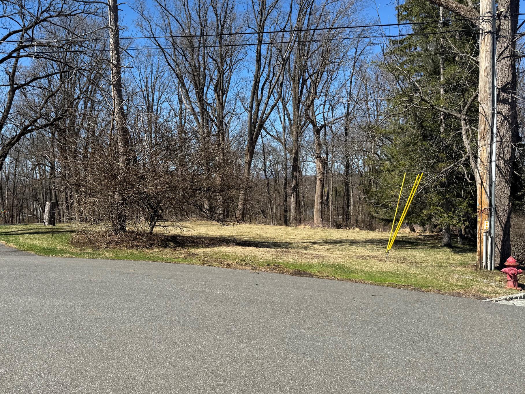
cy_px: 187
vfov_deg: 51.3
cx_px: 250
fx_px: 409
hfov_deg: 65.3
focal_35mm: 27
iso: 80
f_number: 1.78
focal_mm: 6.76
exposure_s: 1/3247
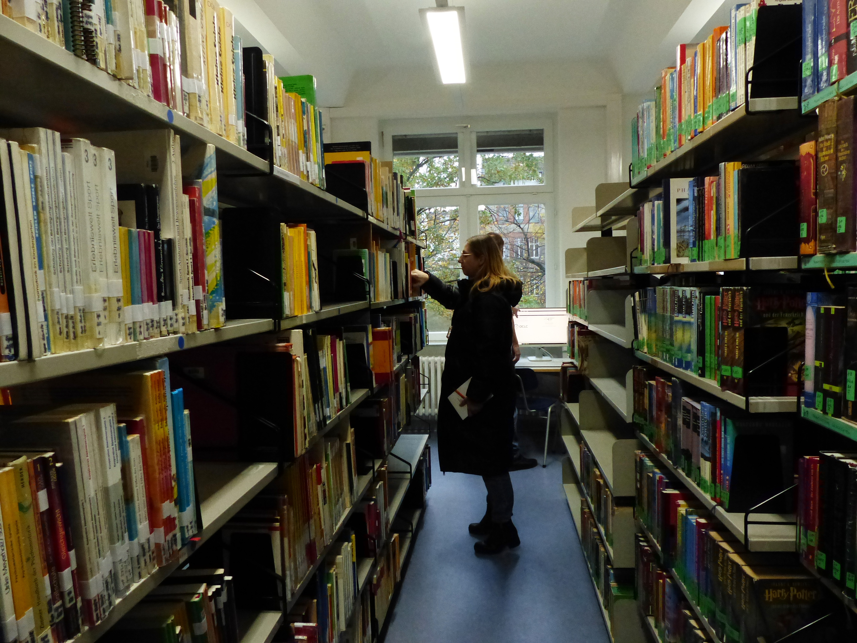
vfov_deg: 54.9
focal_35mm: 25
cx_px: 428
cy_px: 322
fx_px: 619
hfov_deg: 69.4
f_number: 3.5
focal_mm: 4.5
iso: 800
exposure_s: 1/100
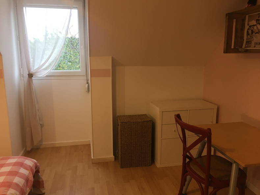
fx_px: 218
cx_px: 130
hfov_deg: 61.7
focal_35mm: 29
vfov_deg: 48.2
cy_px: 98
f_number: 2.2
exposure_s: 1/33
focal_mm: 4.15
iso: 125
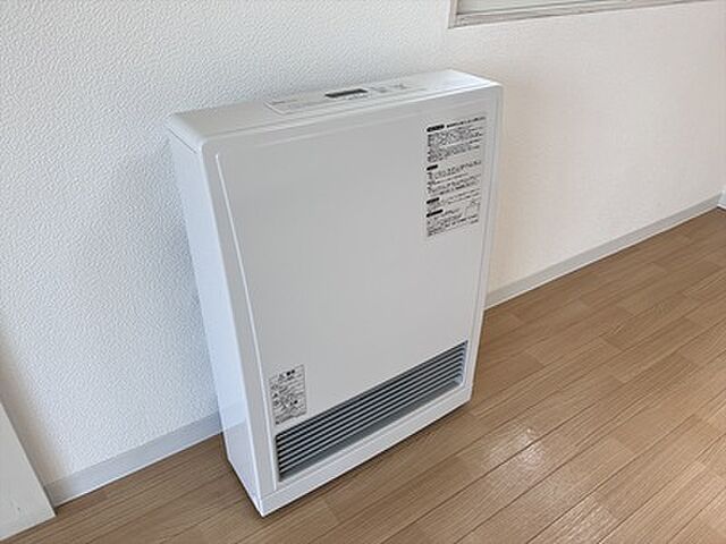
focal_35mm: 26
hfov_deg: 67.3
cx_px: 363
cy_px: 272
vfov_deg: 53.1
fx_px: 545
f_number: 1.6
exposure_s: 1/100
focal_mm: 5.1
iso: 40
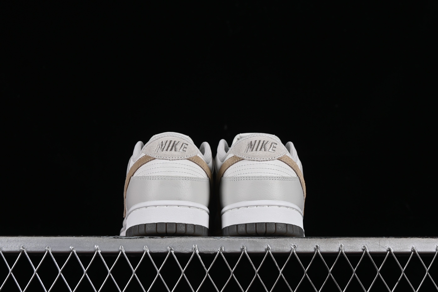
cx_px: 219
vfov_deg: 18.2
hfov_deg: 27.0
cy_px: 146
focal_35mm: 75
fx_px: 912
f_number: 8
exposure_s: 1/80
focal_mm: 50
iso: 160
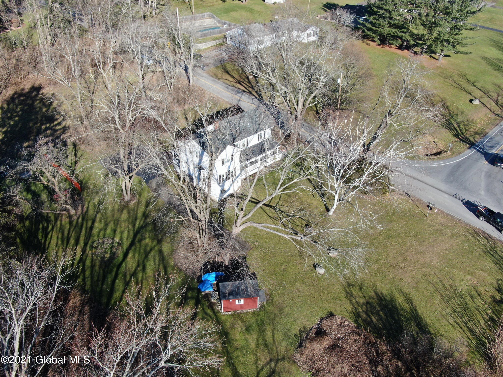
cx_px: 252
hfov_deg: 61.7
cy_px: 188
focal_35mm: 29
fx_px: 421
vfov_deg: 48.2
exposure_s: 1/500
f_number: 3
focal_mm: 5
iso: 100
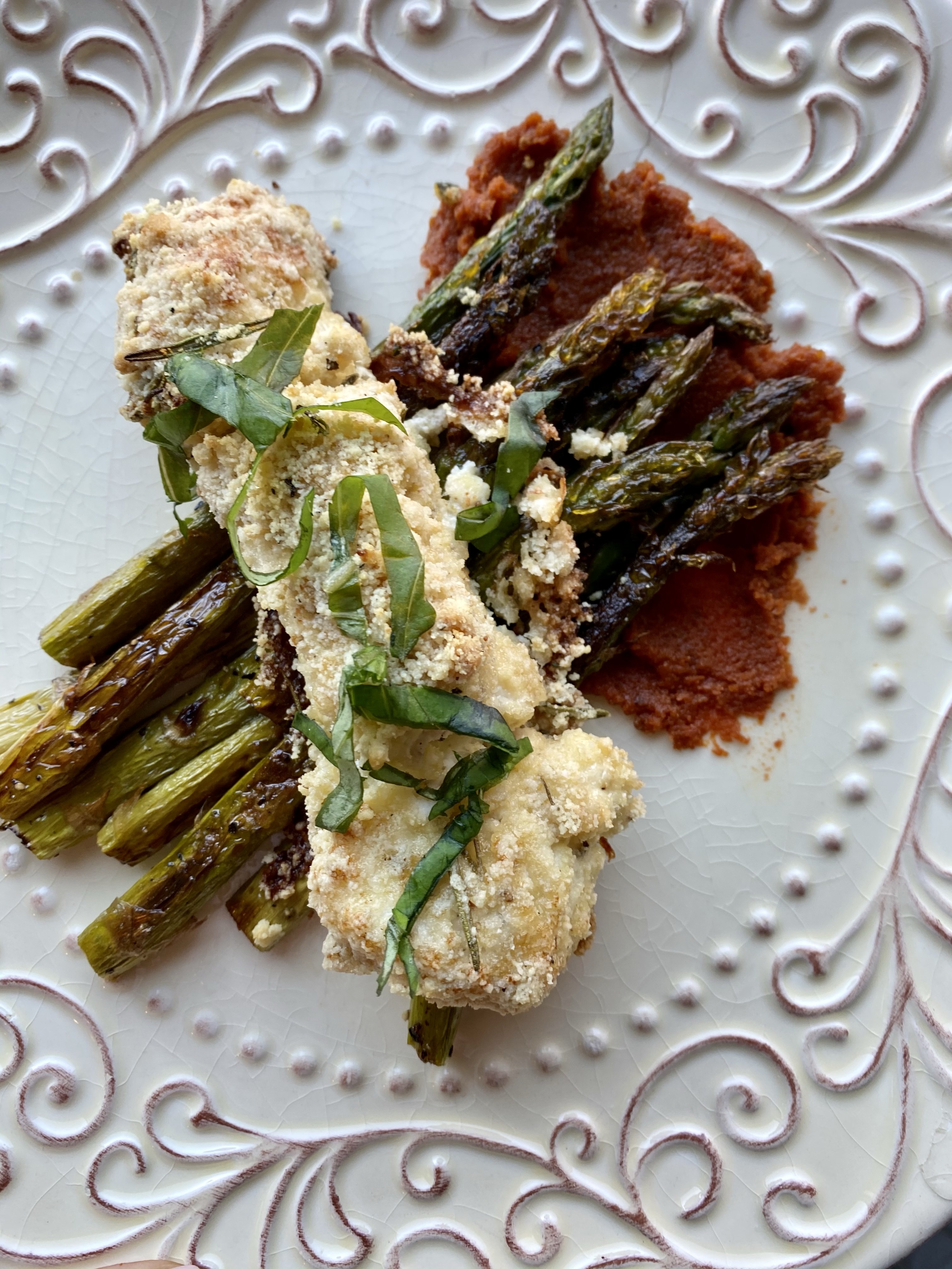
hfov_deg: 53.1
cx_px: 476
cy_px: 634
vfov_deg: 67.3
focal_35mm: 26
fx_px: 953
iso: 80
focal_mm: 4.25
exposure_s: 1/120
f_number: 1.8
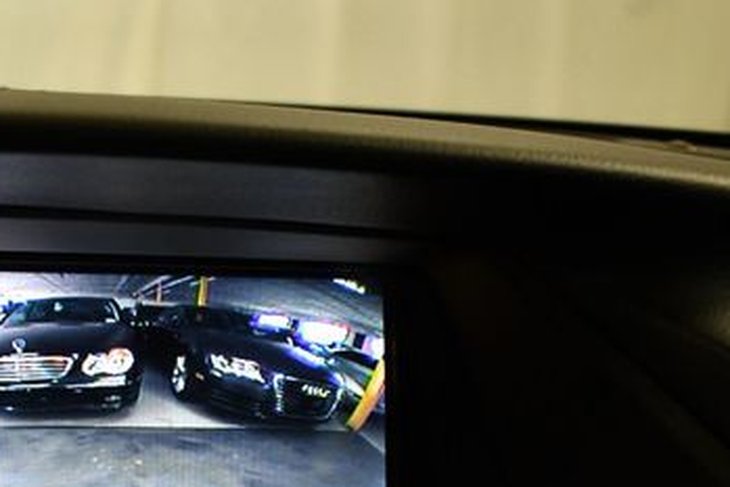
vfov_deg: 20.3
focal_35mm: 66
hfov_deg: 29.6
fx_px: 1339
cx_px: 111
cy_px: 428
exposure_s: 1/160
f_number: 3.5
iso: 800
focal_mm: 18
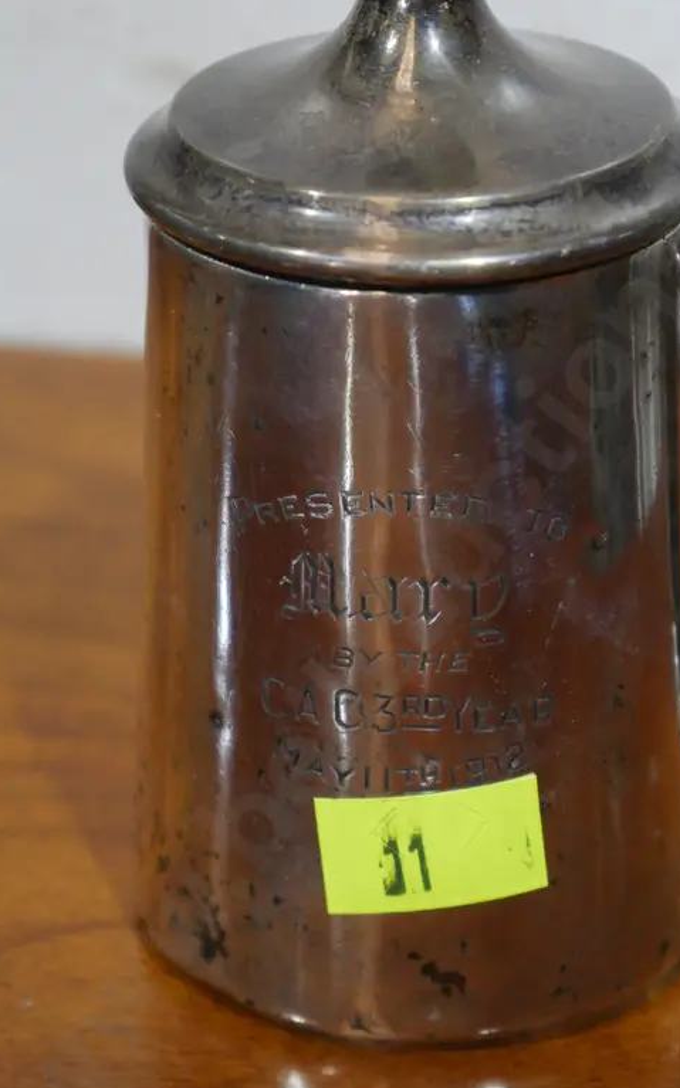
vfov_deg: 17.5
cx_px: 471
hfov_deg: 11.0
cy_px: 542
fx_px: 3531
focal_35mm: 119
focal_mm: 42
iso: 1600
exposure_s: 1/100
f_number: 5.6
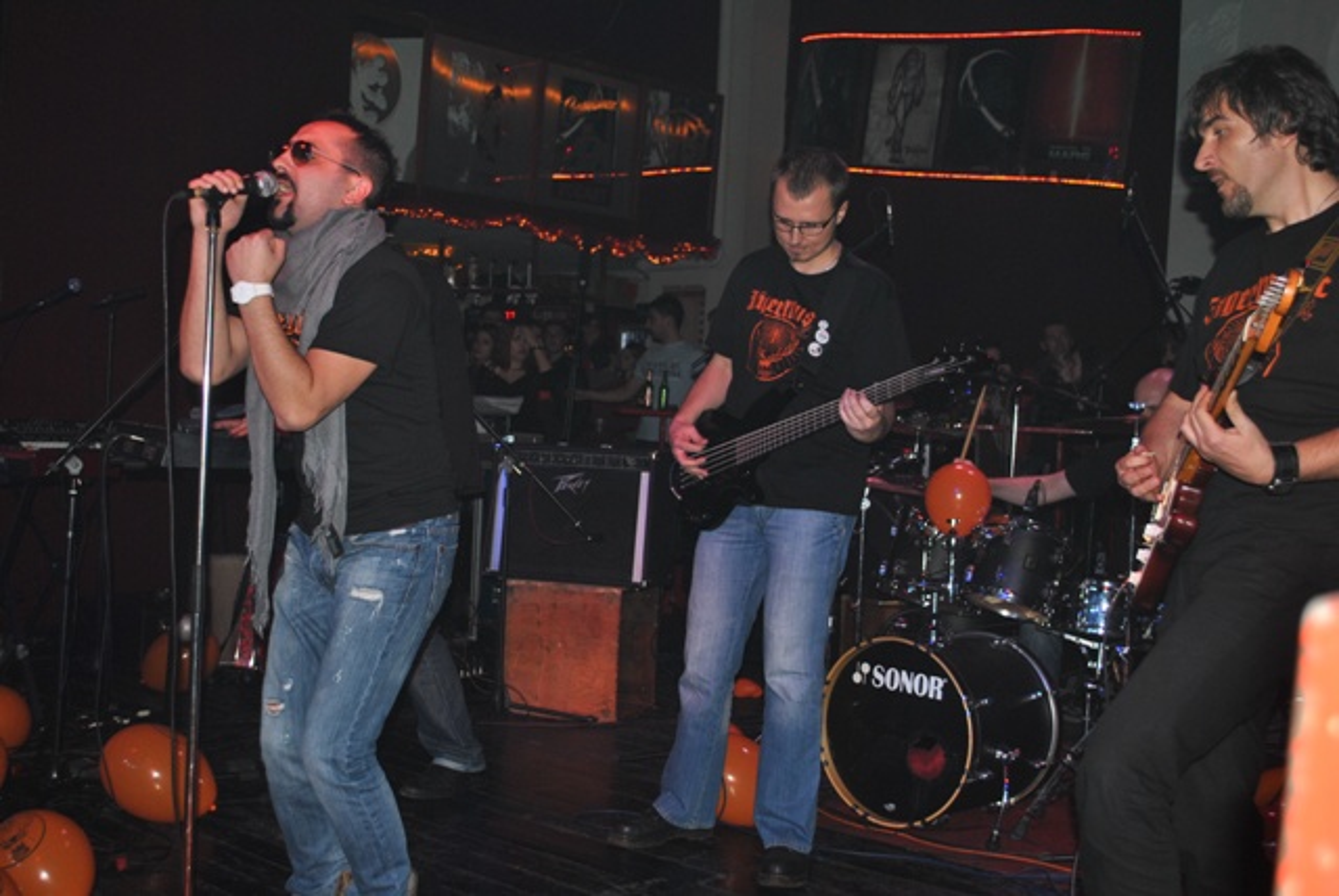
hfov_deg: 46.4
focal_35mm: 42
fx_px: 1564
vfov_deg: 32.0
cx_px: 670
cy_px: 448
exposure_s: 1/60
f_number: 4.5
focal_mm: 28
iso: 200
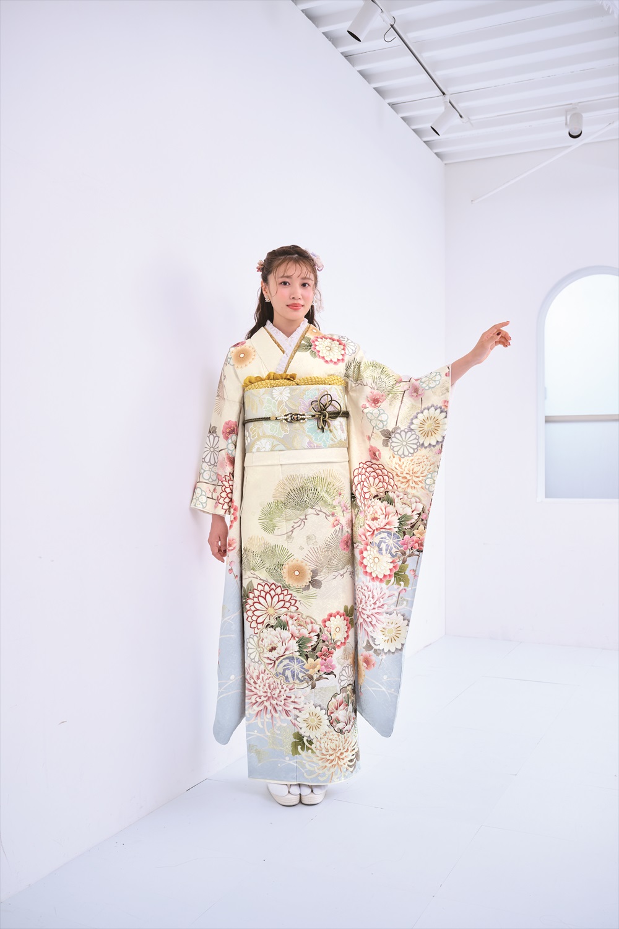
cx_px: 310
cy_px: 464
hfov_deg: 38.4
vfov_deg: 55.1
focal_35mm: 34
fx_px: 890
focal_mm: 34.5
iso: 400
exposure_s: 1/125
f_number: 5
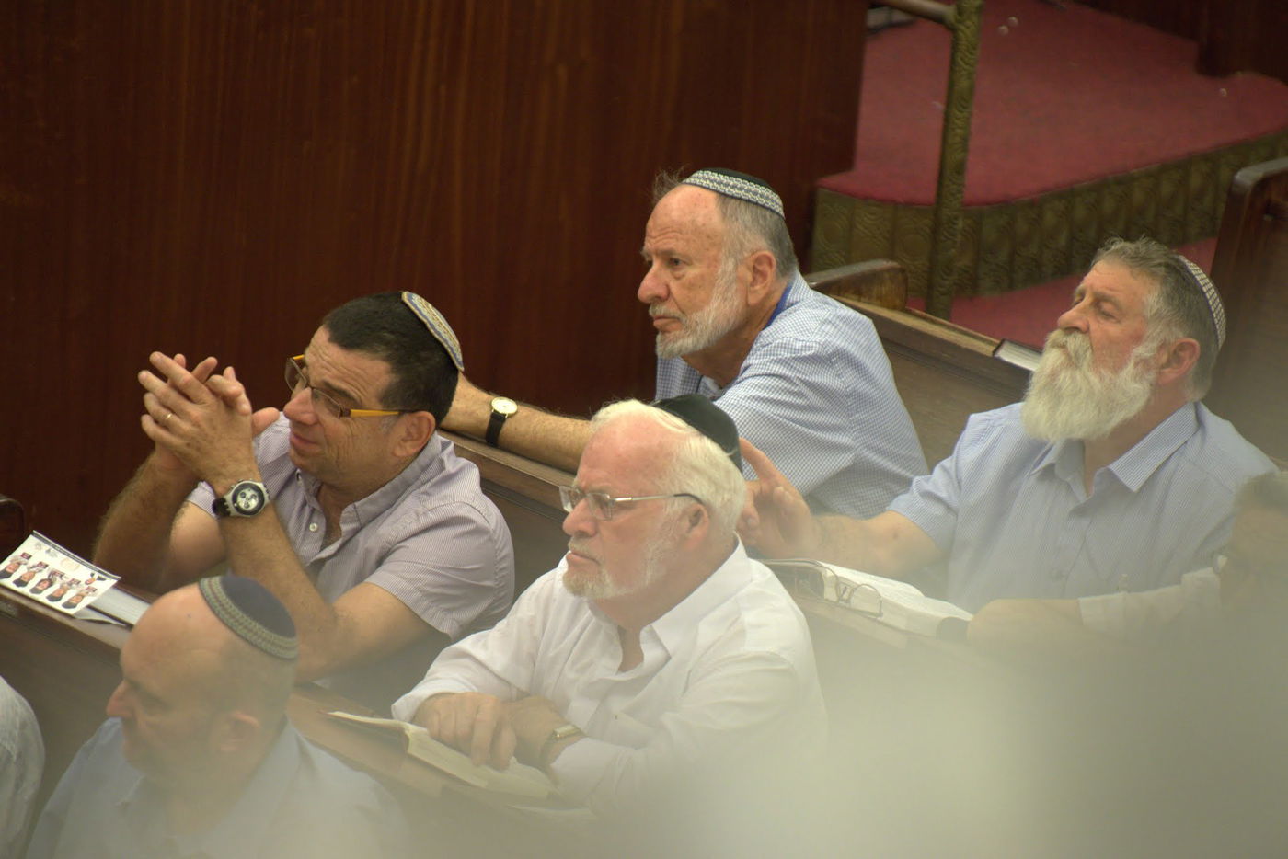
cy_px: 430
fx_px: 7228
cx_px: 644
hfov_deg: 10.2
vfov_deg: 6.8
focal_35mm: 202
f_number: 2.8
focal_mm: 135
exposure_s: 1/100
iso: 800
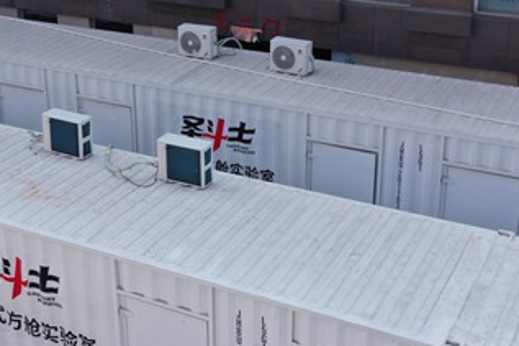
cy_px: 182
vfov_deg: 25.5
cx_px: 152
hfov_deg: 36.9
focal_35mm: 53
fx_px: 764
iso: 100
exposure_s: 1/160
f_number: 7.1
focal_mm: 10.26
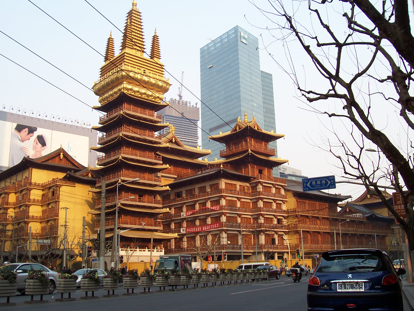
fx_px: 443
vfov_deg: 38.7
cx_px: 207
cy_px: 156
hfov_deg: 50.1
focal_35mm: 37
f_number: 5.6
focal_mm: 5.6
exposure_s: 1/125
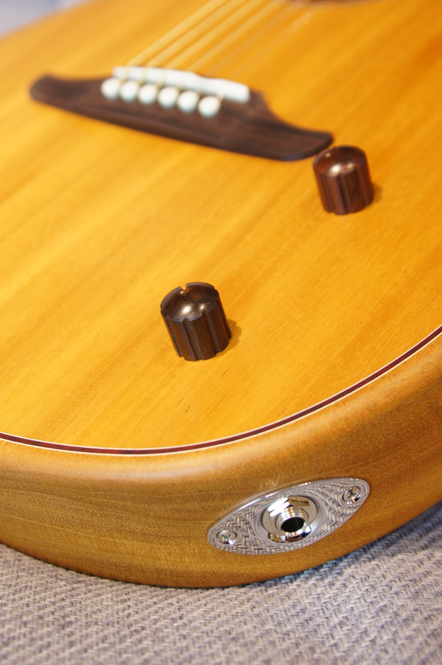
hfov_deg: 25.7
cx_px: 221
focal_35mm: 52
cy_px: 332
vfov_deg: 37.9
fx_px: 969
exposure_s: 1/4
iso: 100
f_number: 4.5
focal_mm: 35
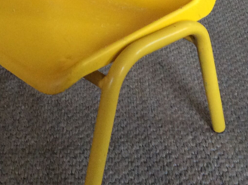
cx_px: 101
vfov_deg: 17.8
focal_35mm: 81
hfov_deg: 24.1
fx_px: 579
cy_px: 10
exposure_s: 1/25
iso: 200
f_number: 2.4
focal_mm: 3.3
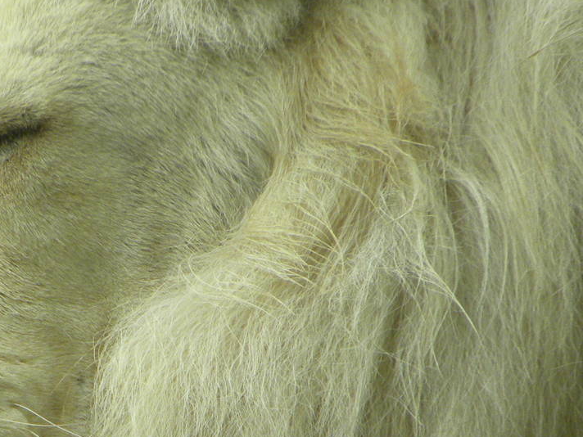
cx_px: 72
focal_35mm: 1403
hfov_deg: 1.4
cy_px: 376
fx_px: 23629
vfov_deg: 1.1
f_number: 5
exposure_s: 1/155
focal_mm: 110.4
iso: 169
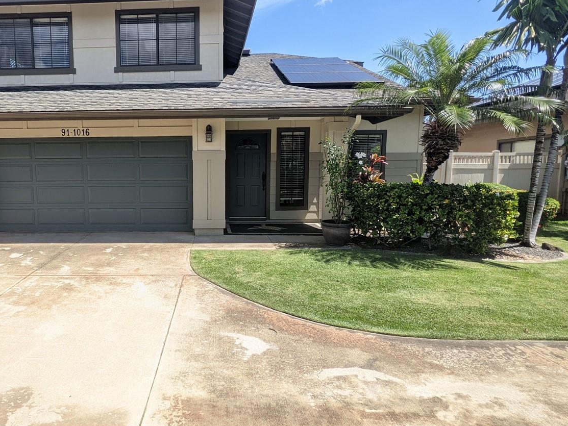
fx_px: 377
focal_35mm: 23
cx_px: 186
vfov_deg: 58.9
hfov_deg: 71.6
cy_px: 216
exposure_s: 1/525
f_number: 2.2
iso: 35
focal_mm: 2.22
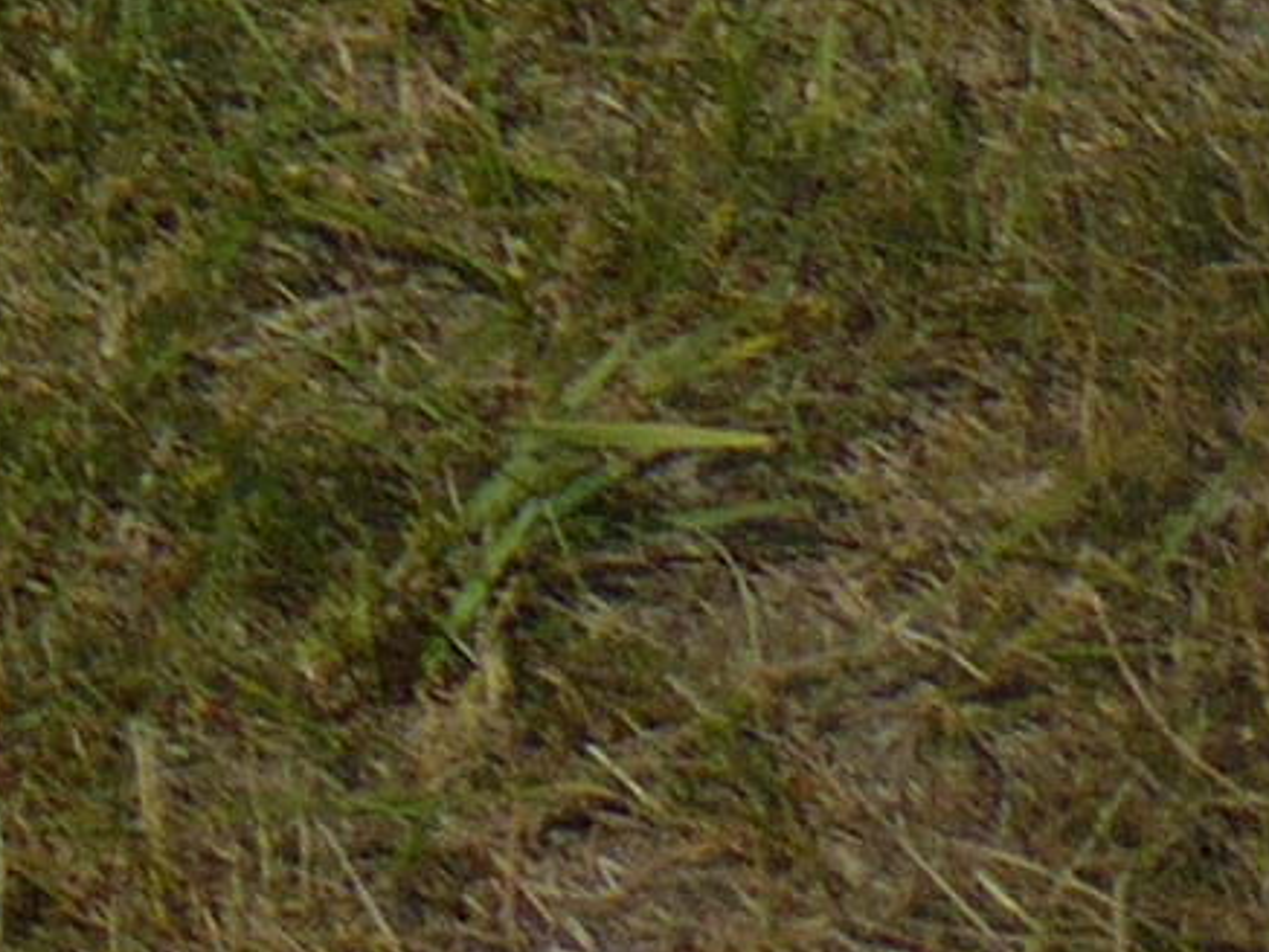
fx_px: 9534
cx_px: -3064
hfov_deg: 6.6
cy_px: -2148
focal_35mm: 260
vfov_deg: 5.3
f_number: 8
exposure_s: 1/400
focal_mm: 6.1
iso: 100
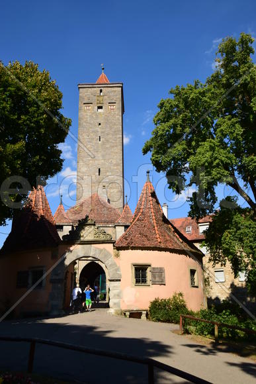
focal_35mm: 30
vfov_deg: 61.9
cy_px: 192
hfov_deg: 43.6
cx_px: 128
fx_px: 320
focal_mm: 20
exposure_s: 1/125
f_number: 11
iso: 100
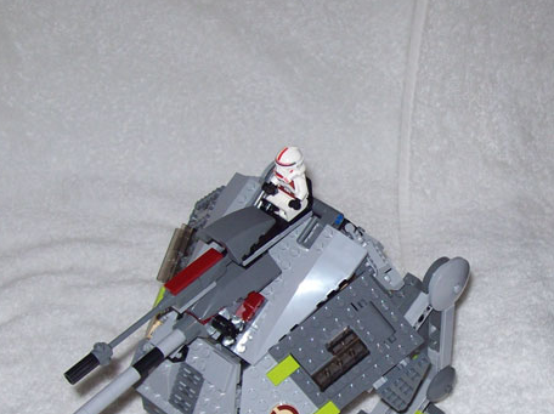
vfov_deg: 18.5
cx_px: 420
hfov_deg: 24.4
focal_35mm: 79
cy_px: 300
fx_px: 1263
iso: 80
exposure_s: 1/73.6
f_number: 3
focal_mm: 7.6
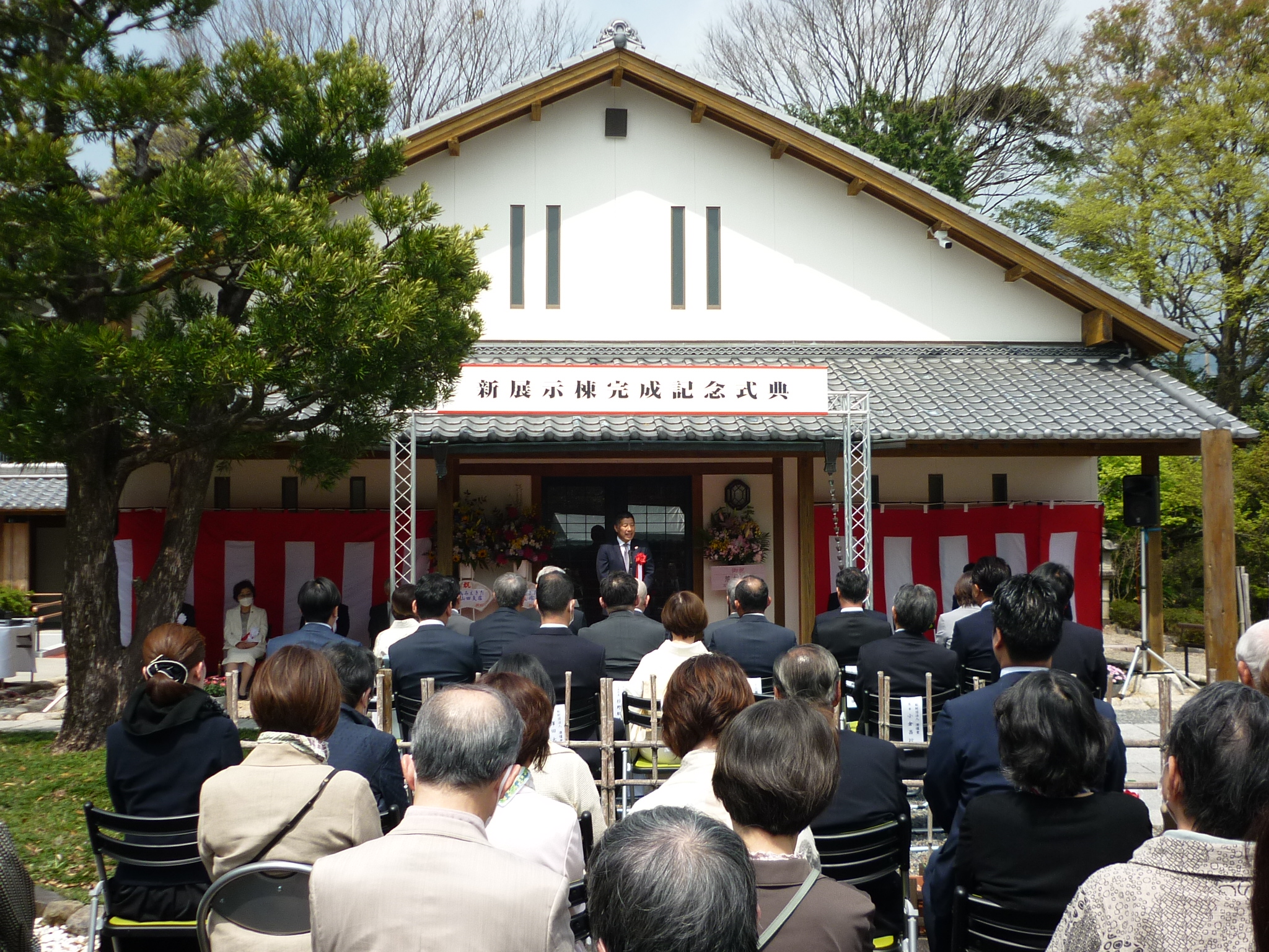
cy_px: 476
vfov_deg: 36.8
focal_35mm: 39
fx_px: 1430
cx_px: 634
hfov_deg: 47.9
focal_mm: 5.5
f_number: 8
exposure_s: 1/160
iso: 80
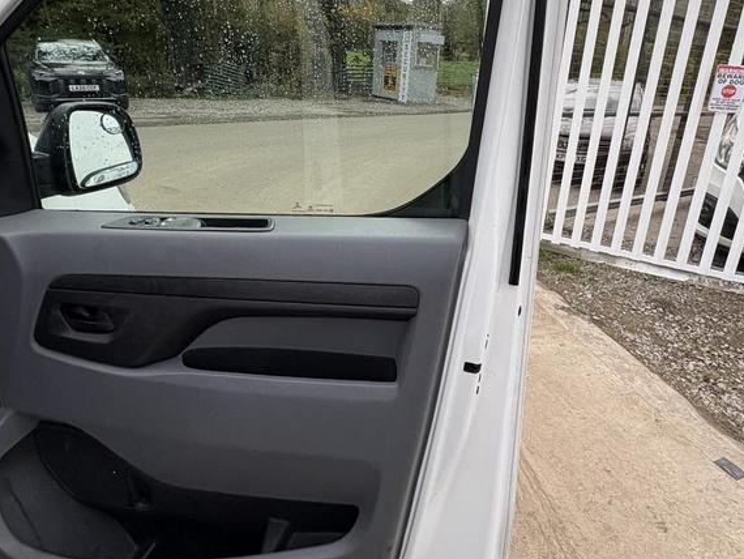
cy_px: 209
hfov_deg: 76.2
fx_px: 473
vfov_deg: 60.3
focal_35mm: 22
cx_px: 406
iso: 40
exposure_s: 1/317
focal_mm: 2.22
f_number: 2.2
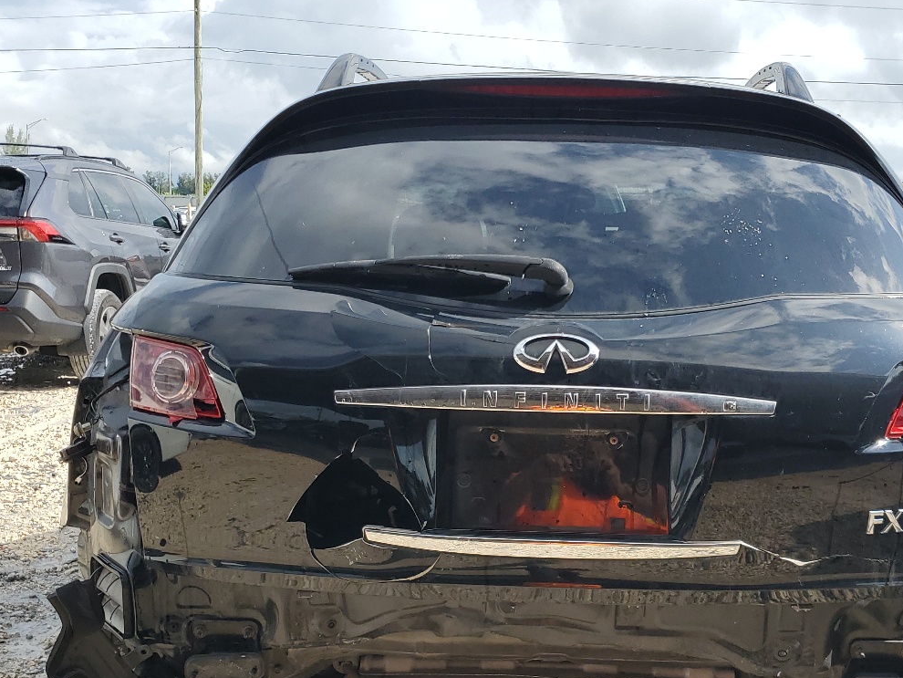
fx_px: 1096
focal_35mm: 42
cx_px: 552
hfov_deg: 44.5
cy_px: 471
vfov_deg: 33.9
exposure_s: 1/2500
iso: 50
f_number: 1.5
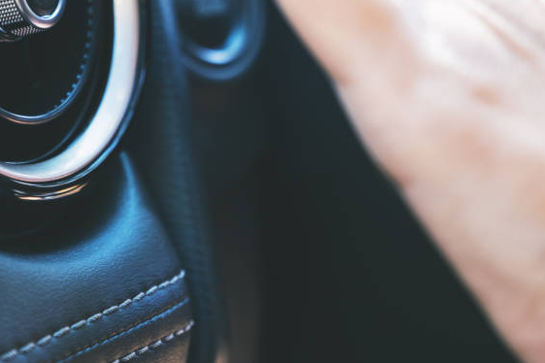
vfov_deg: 10.0
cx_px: 169
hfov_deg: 14.9
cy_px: 18
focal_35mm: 137
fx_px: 2074
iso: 640
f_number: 2.8
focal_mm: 42.7
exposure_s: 1/60
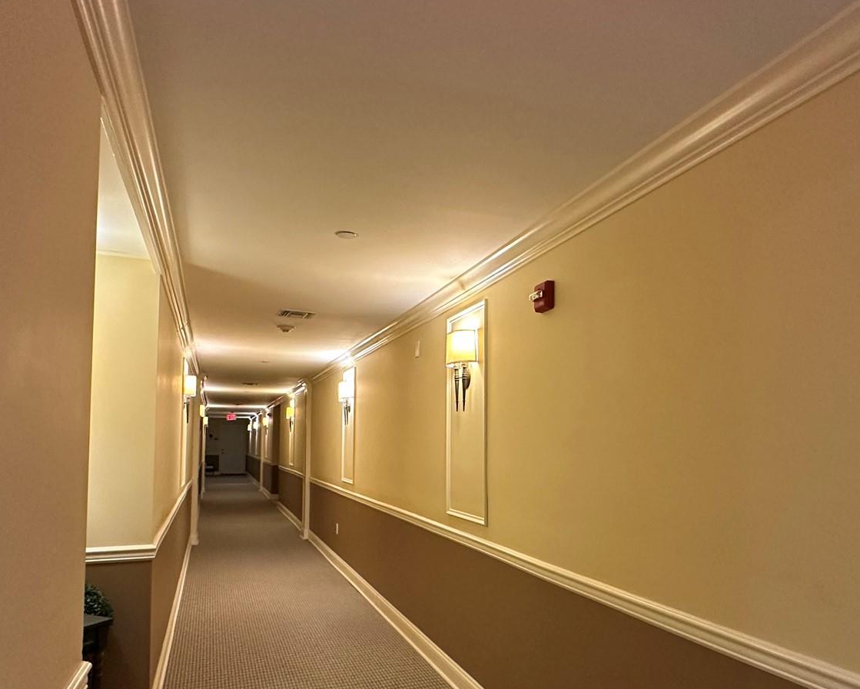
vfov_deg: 56.4
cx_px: 486
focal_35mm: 25
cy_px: 411
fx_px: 637
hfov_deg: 67.8
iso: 400
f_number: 2.2
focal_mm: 2.22
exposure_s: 1/60
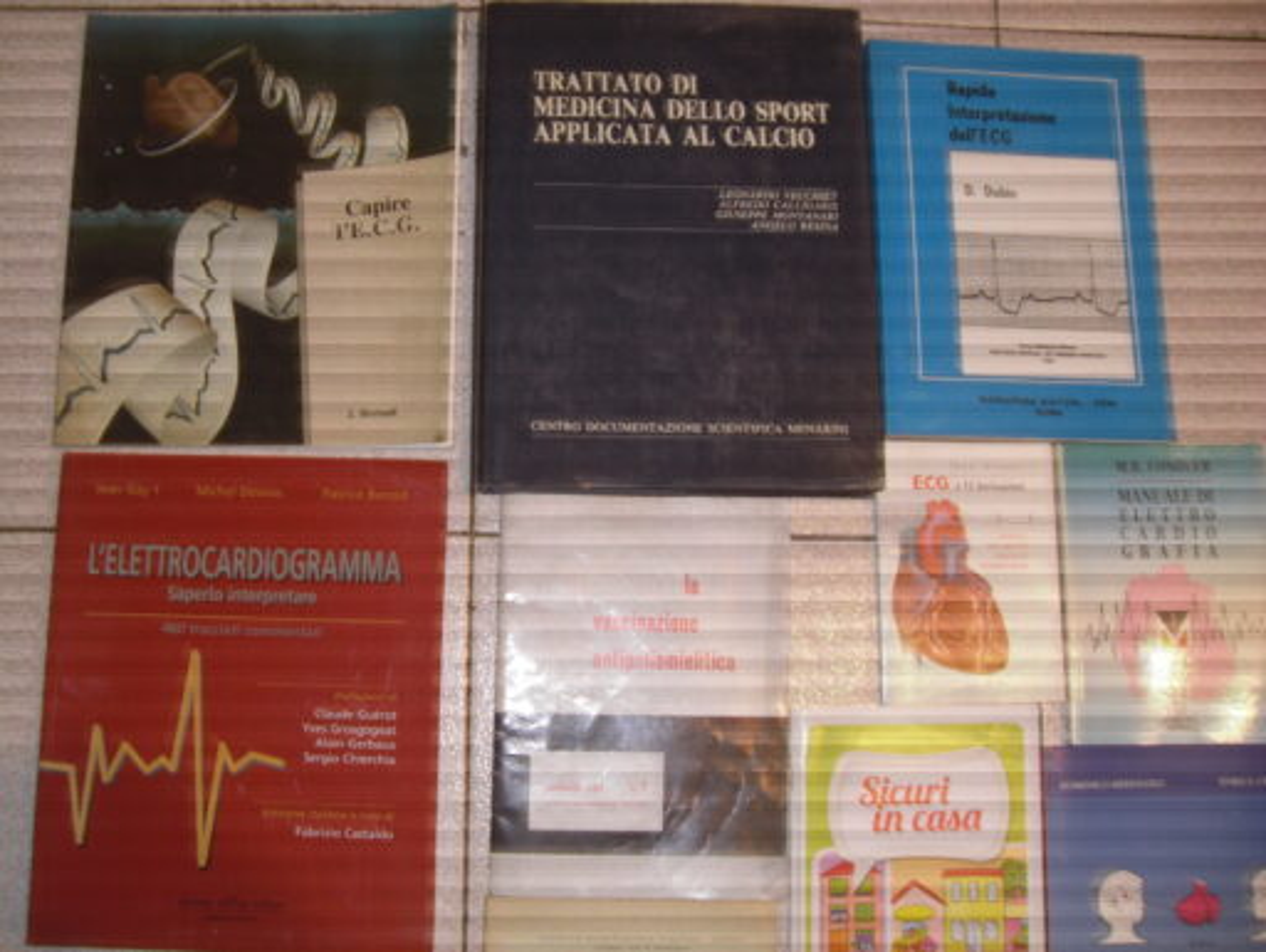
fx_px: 1391
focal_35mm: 38
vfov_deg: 37.8
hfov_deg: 48.9
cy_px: 476
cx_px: 633
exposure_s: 1/30
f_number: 2.7
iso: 100
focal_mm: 6.2
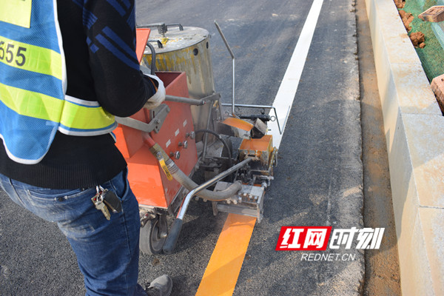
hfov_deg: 61.9
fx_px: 370
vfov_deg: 43.6
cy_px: 148
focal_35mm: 30
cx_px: 222
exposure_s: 1/1250
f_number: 5
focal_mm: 20
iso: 400
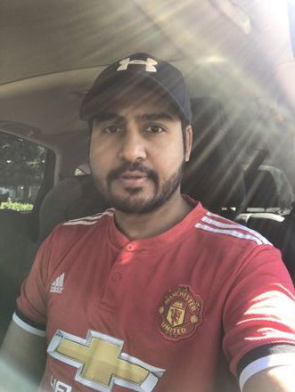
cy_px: 196
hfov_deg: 44.2
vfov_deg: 56.8
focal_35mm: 32
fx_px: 363
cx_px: 148
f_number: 2.2
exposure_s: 1/120
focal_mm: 2.87
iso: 25
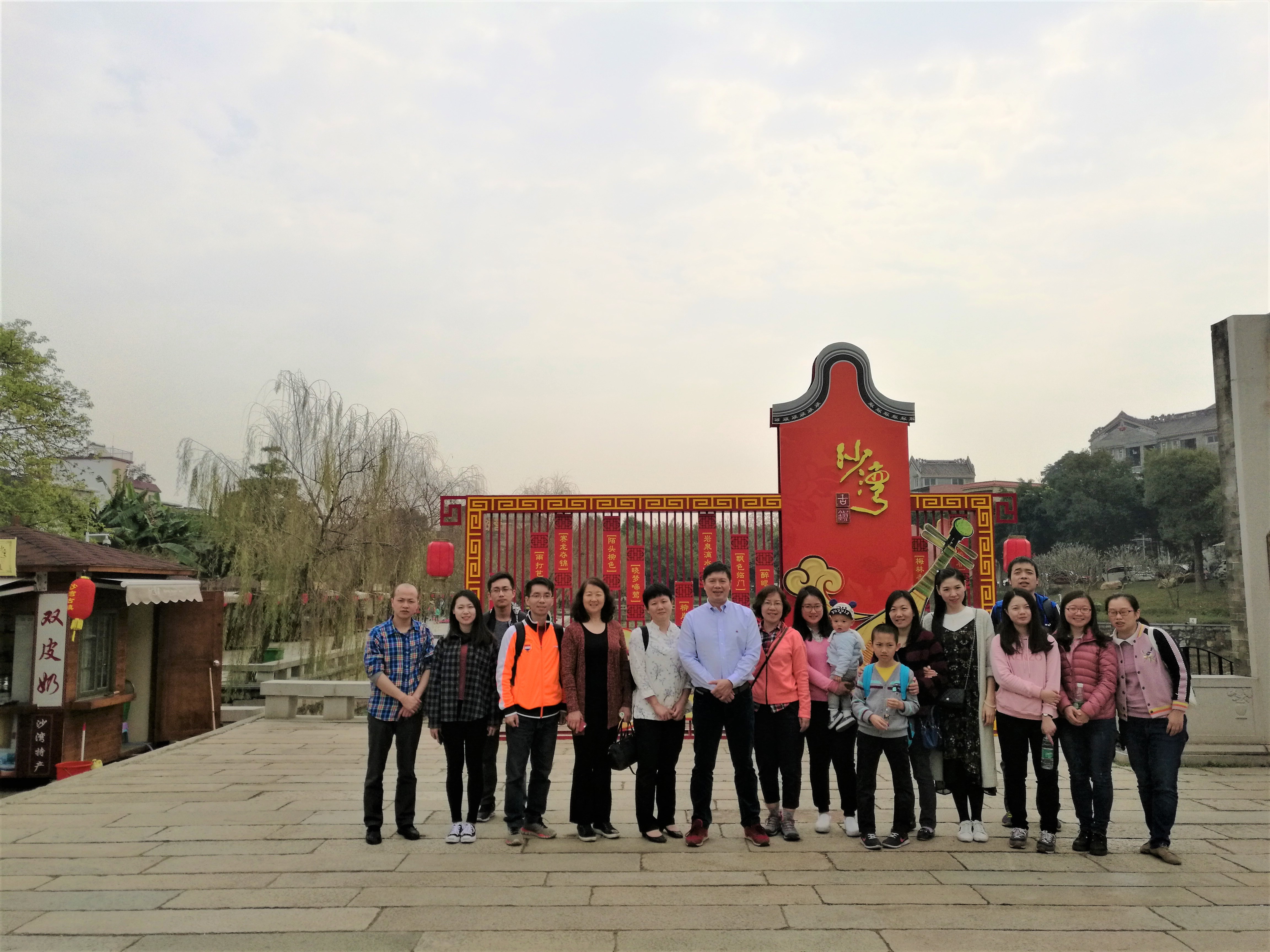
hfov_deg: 65.3
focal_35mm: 27
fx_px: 991
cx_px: 635
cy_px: 476
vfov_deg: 51.4
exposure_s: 1/1805
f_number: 2
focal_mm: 4.04
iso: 50
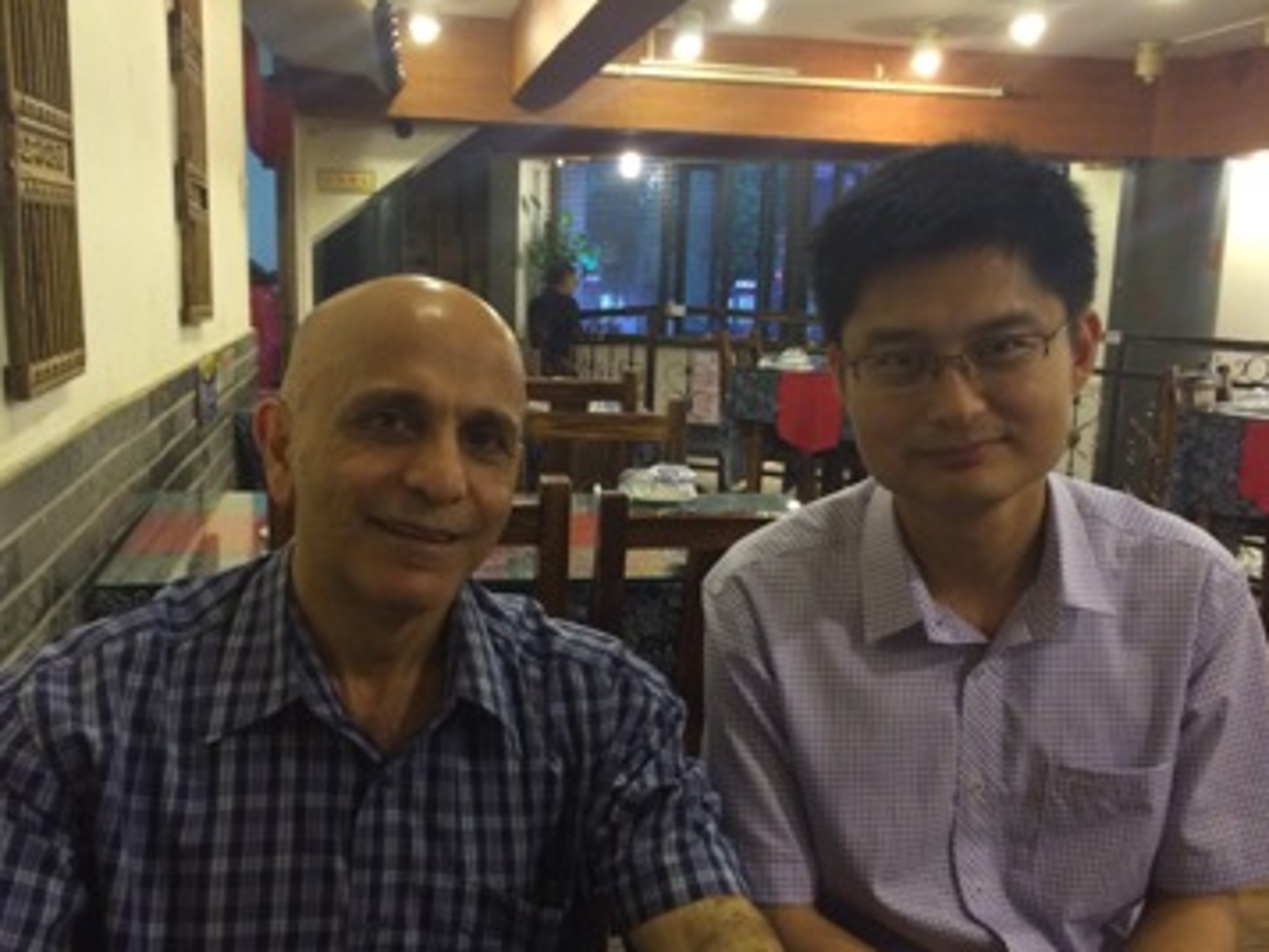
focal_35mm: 37
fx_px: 1357
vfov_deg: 38.6
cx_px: 658
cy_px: 543
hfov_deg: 50.1
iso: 320
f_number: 2.2
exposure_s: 1/30
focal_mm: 4.12
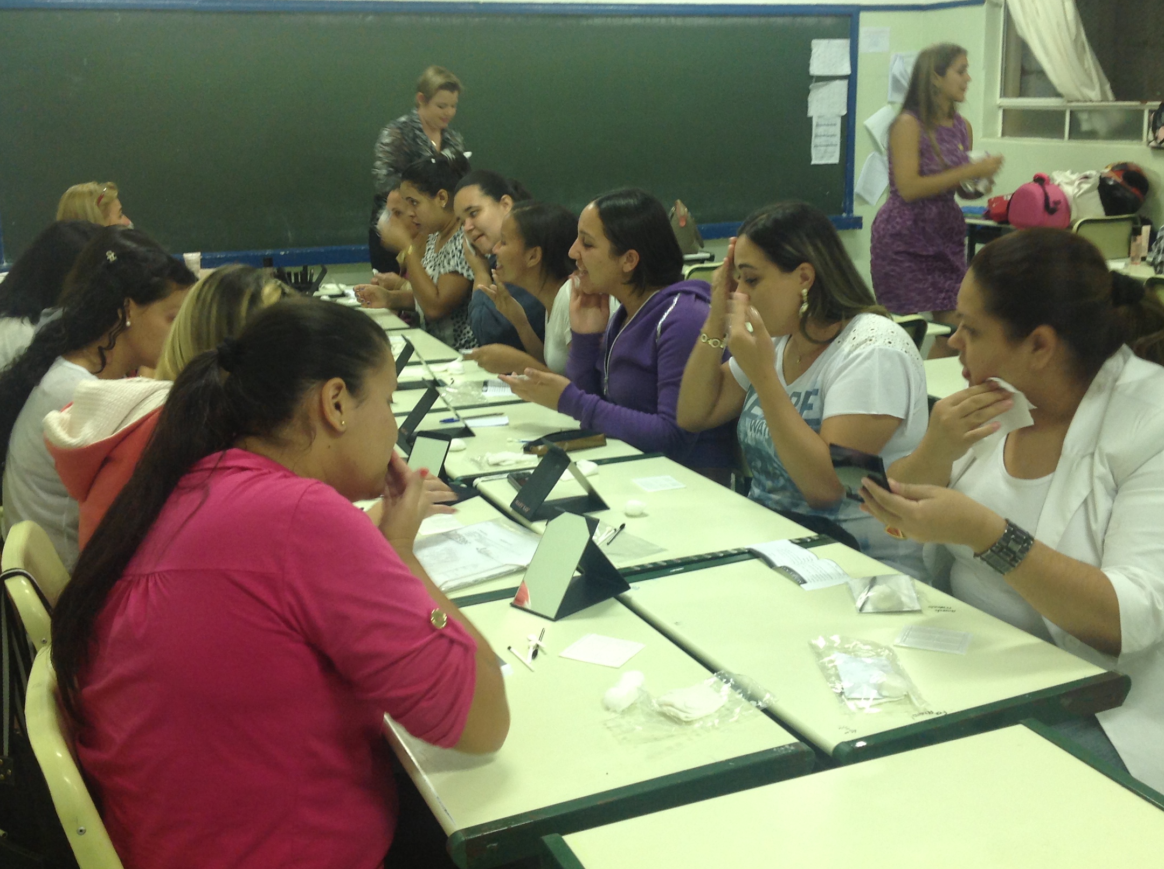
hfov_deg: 44.9
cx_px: 592
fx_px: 1410
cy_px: 384
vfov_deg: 34.2
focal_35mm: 42
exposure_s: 1/15
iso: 80
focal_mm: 4.28
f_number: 2.4
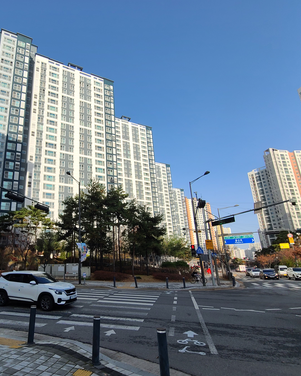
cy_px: 195
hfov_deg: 68.3
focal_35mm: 19
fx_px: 212
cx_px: 93
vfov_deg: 83.3
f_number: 2.2
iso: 50
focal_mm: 2.2
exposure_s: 1/1686
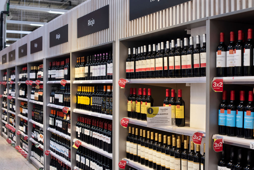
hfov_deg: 39.6
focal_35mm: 50
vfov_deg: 27.0
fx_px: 353
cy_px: 85
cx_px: 127
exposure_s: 1/100
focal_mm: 50
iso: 800
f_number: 5
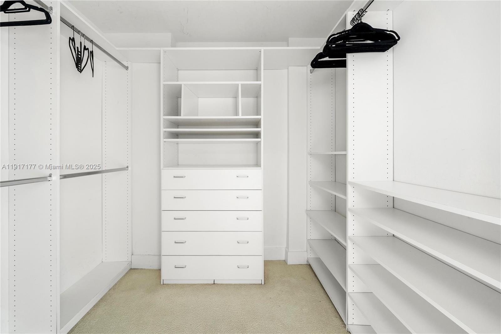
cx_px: 250
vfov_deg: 90.1
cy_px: 167
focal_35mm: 12
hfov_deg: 112.6
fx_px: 167
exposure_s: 4
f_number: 8
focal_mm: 12
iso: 800
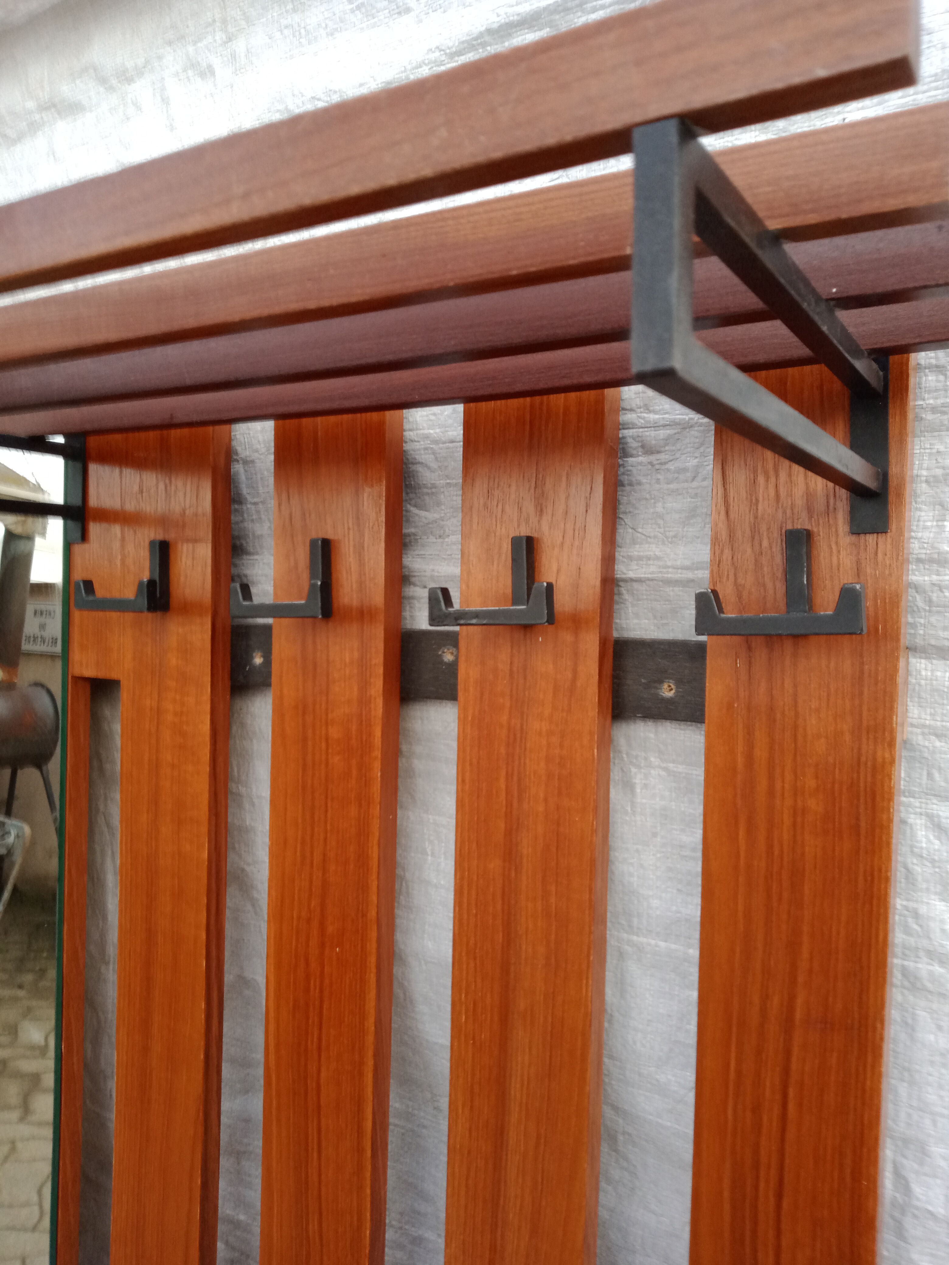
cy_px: 632
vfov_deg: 65.3
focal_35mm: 27
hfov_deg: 51.4
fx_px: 987
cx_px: 474
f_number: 2
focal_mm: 3.54
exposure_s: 1/33.3
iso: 147
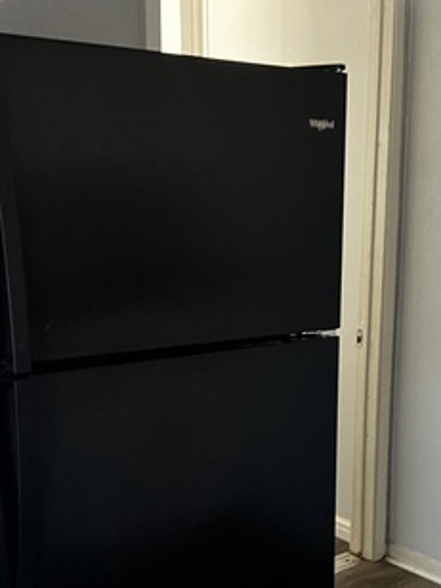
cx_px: 269
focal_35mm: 54
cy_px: 410
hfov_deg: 27.0
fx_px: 917
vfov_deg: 35.1
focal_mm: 5.7
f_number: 1.5
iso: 640
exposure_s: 1/32
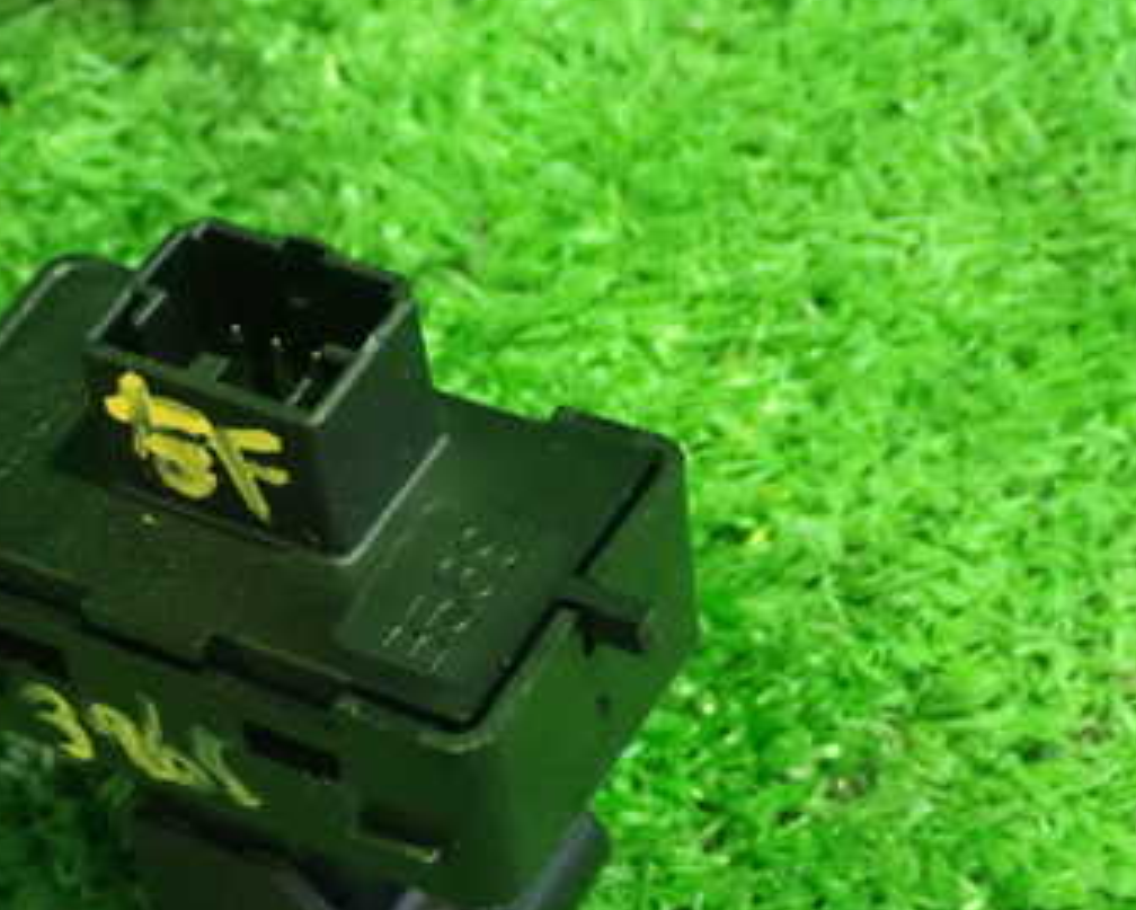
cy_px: 653
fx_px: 3632
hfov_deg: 17.7
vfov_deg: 14.2
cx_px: 365
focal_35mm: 108
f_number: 3.6
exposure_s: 1/15
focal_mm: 11.09
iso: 1600
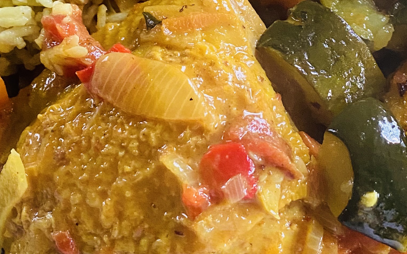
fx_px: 810
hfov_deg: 28.1
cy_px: 6
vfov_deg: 17.5
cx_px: 254
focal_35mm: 73
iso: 640
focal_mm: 4.25
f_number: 1.8
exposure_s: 1/39
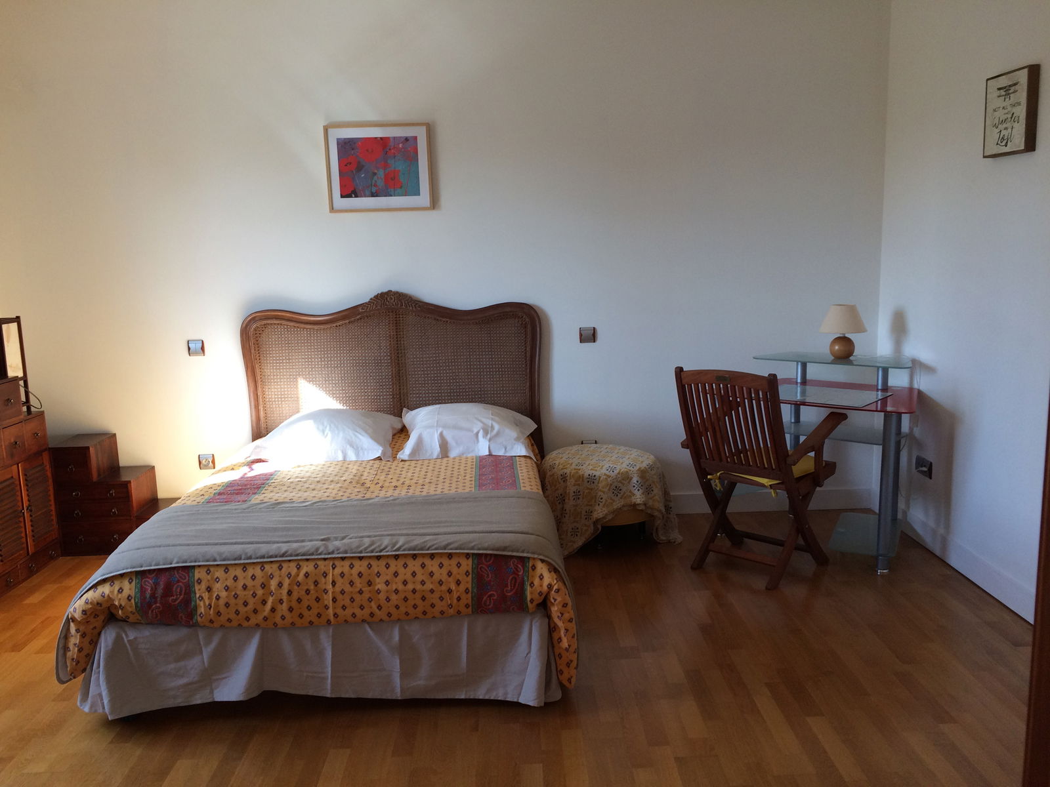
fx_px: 880
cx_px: 525
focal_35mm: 29
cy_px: 394
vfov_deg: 48.2
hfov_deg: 61.7
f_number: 2.2
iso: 64
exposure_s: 1/100
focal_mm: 4.15
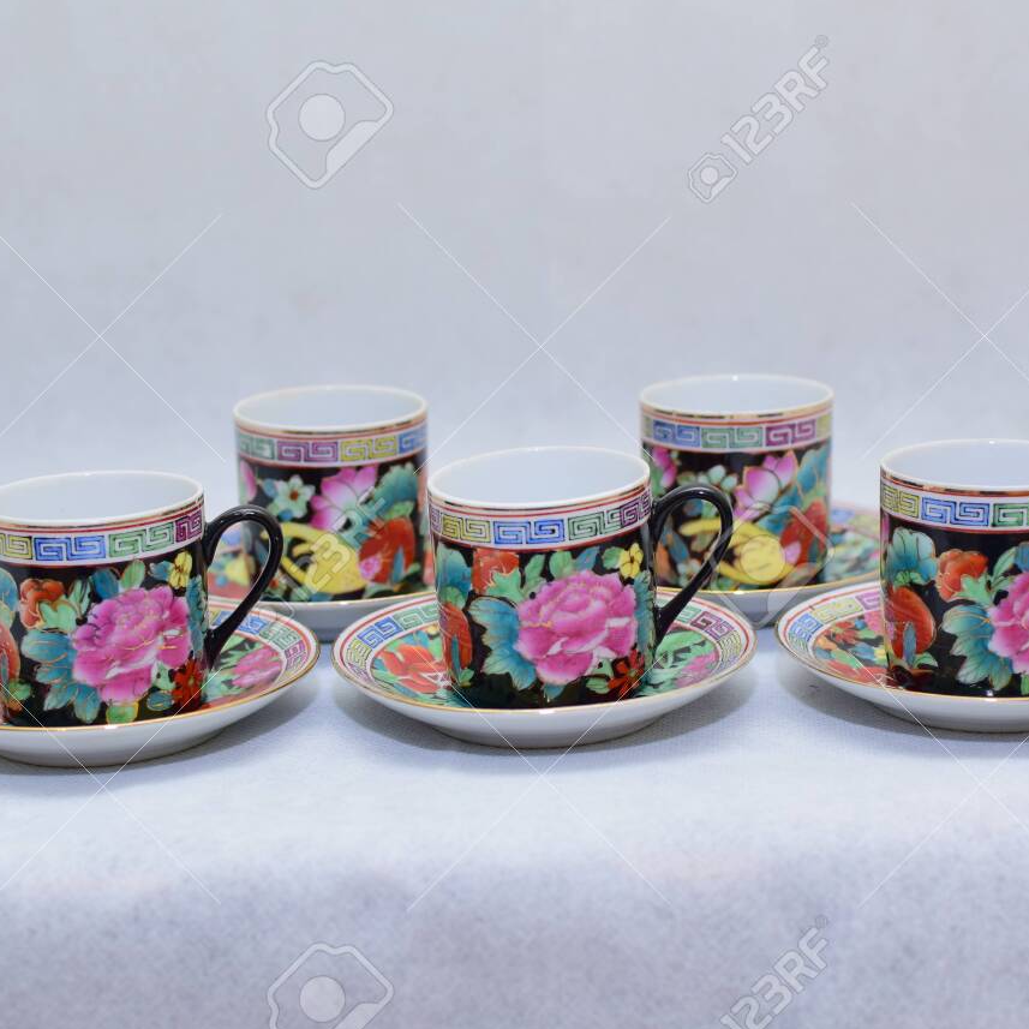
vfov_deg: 25.5
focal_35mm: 68
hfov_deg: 25.5
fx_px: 2275
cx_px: 540
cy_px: 516
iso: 320
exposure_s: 1/80
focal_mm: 35
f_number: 3.5
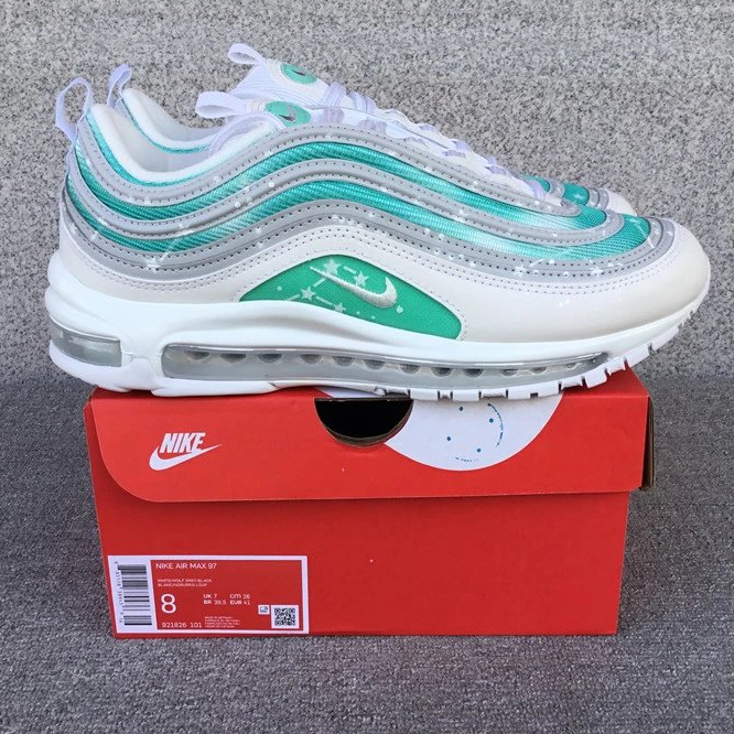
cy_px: 365
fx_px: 888
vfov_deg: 44.9
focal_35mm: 37
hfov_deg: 44.9
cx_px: 379
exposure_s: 1/149
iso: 25
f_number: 2.4
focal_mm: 3.3
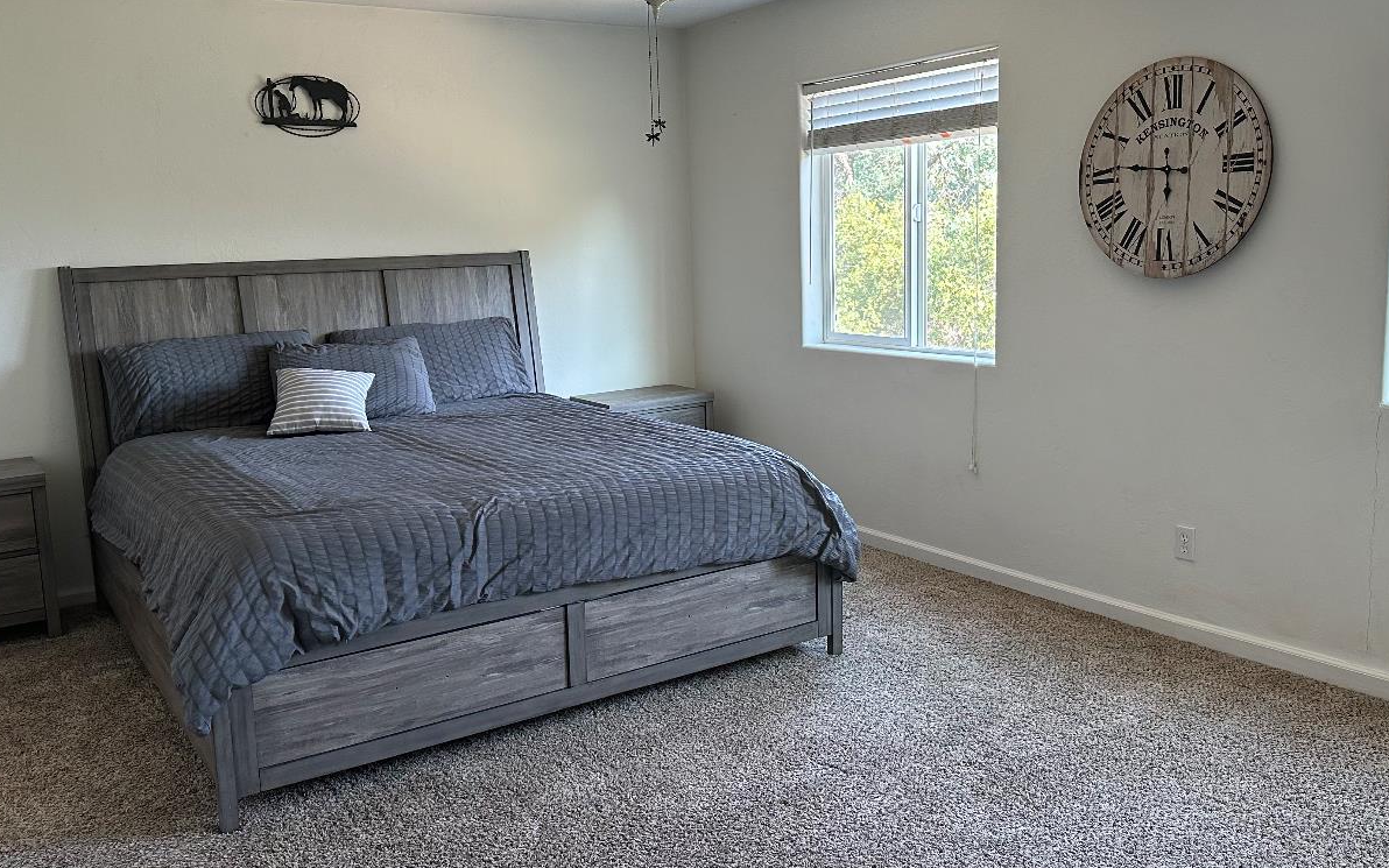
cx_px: 692
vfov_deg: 39.4
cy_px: 411
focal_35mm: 32
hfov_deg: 59.7
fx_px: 1211
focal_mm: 6.86
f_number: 1.78
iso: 200
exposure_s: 1/121
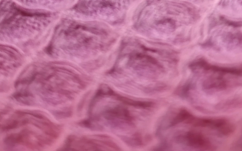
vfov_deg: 17.7
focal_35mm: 67
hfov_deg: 30.6
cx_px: 145
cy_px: -66
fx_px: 442
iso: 25
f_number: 1.8
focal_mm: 3.99
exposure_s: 1/100
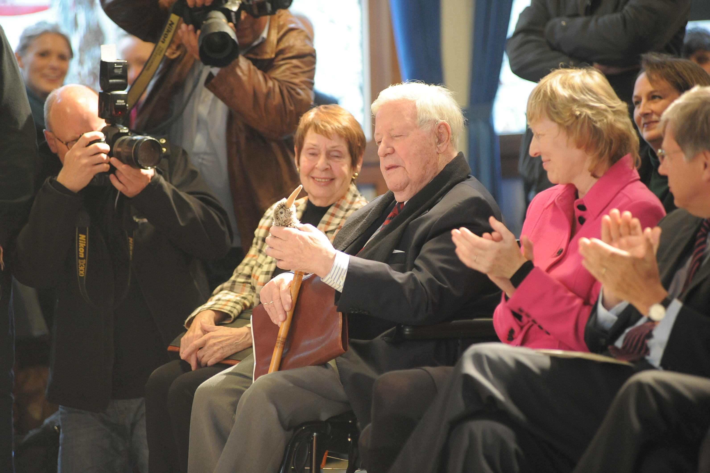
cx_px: 355
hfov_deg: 10.3
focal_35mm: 200
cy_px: 236
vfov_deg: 6.9
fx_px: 3943
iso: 3200
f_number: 3.5
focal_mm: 200
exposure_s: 1/50
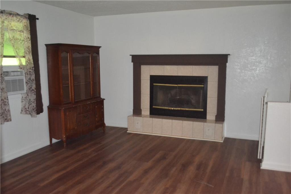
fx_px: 267
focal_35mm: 33
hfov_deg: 57.2
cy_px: 97
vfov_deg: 39.9
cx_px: 146
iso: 3200
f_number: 3.8
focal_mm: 22
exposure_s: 1/60
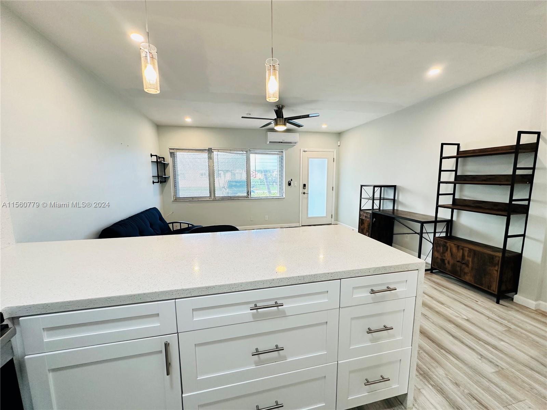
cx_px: 274
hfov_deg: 102.1
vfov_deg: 85.7
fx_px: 221
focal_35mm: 14
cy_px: 205
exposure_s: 1/120
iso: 320
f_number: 2.2
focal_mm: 2.22
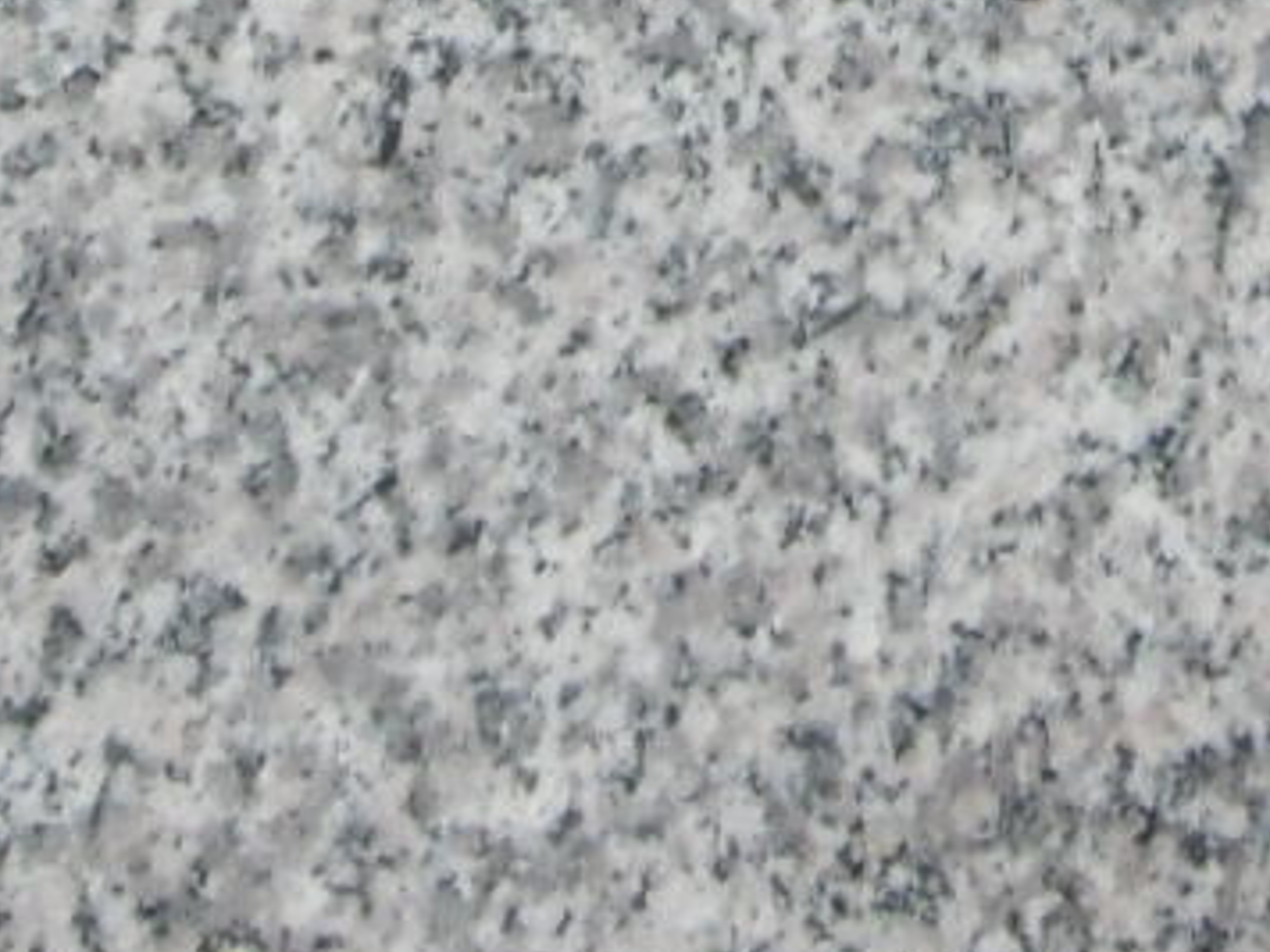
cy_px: -1761
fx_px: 5063
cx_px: 1099
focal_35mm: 138
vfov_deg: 9.0
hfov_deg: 14.2
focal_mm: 4.3
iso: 100
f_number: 3.1
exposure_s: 1/200
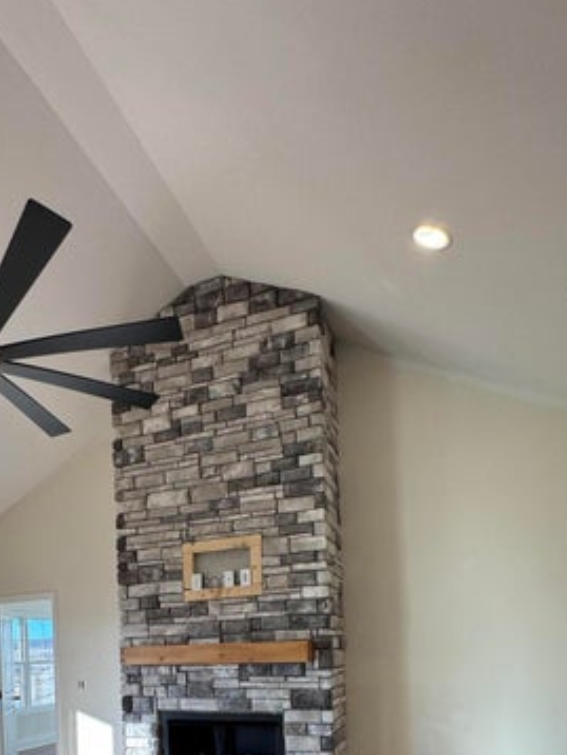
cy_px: 647
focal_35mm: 25
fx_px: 545
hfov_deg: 54.6
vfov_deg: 61.0
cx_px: 228
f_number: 2.2
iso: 64
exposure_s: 1/120
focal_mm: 2.22
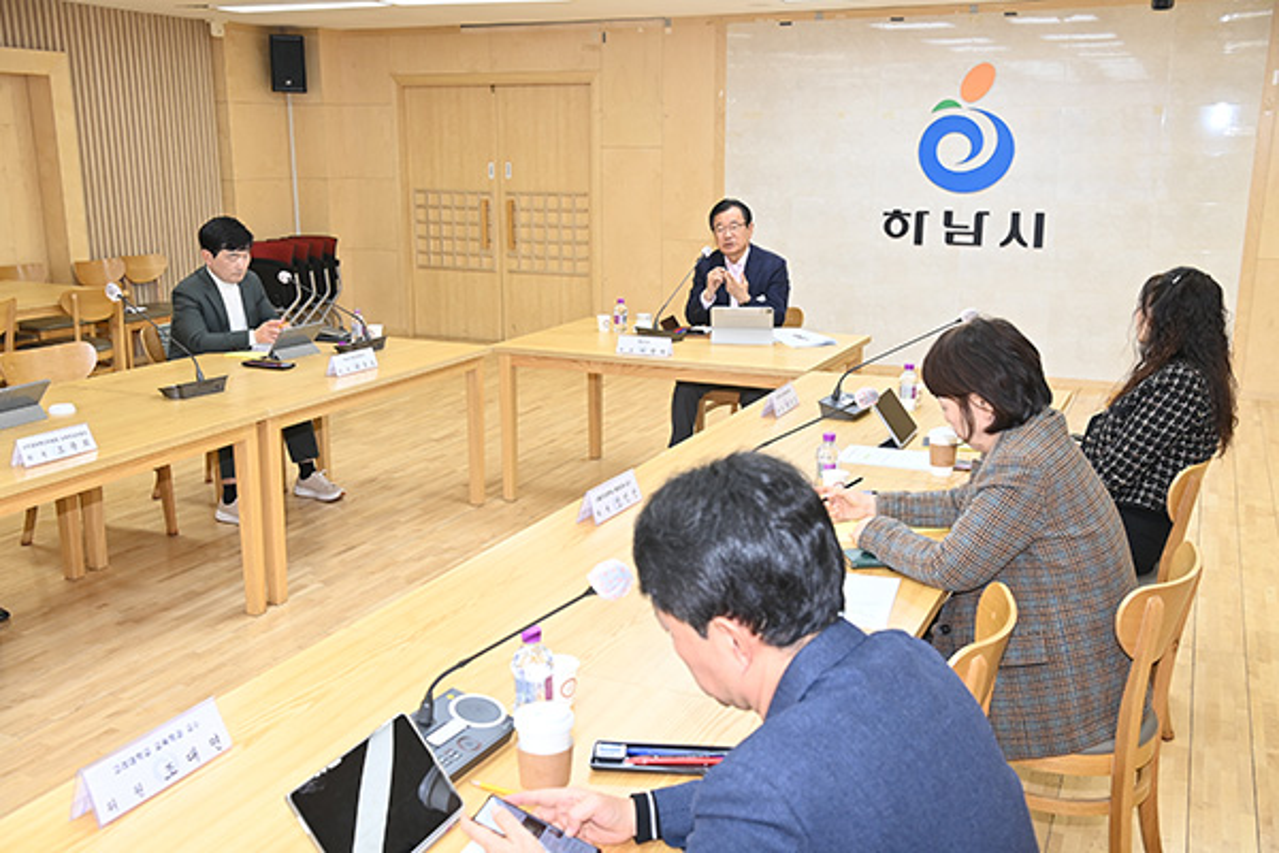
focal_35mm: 36
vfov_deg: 36.9
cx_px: 640
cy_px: 426
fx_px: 1279
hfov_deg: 53.1
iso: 800
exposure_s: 1/80
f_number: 6.3
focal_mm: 36
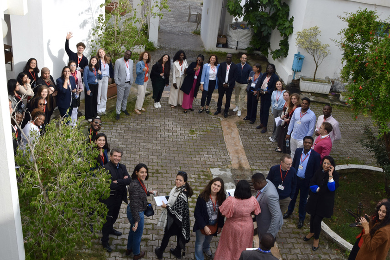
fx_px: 440
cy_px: 122
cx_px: 214
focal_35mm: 41
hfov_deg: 47.7
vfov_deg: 32.9
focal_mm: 21
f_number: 8
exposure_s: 1/250
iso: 250
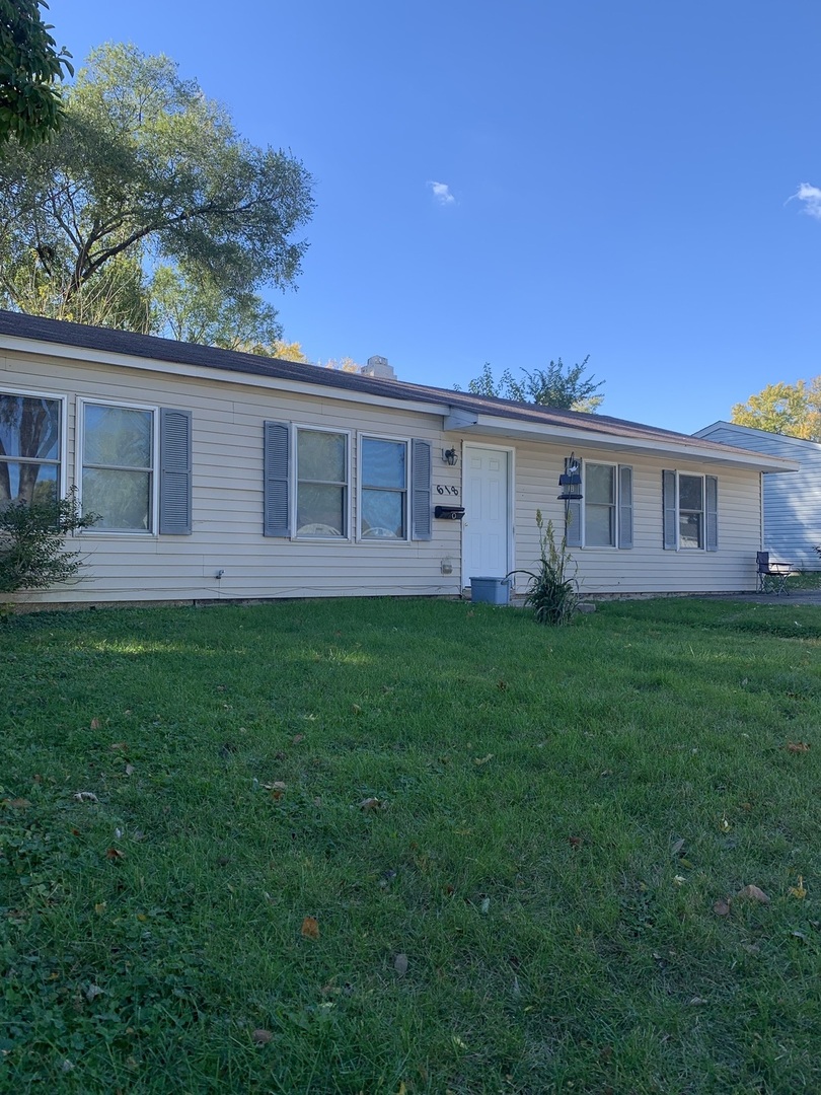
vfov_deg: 67.3
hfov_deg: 53.1
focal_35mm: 26
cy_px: 548
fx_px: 822
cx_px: 410
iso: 25
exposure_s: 1/754
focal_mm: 4.25
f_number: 1.8
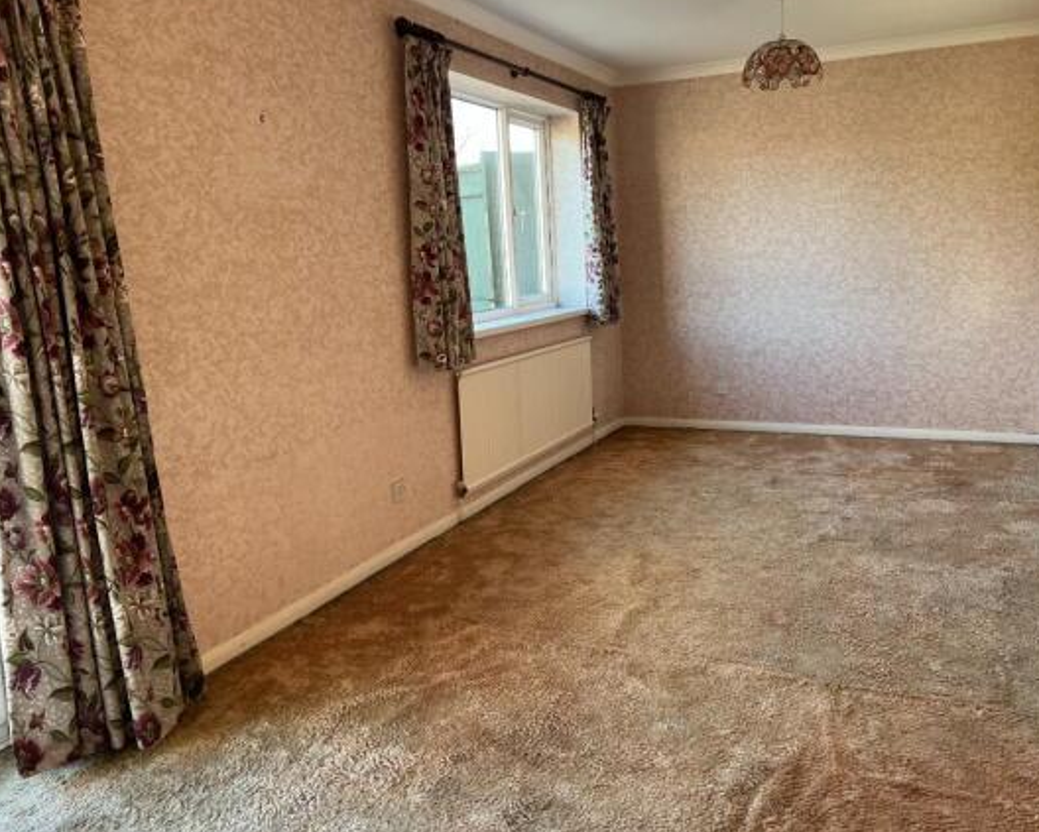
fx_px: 861
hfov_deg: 62.1
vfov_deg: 51.6
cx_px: 568
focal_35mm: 28
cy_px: 412
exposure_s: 1/121
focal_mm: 5.7
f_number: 1.5
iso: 80
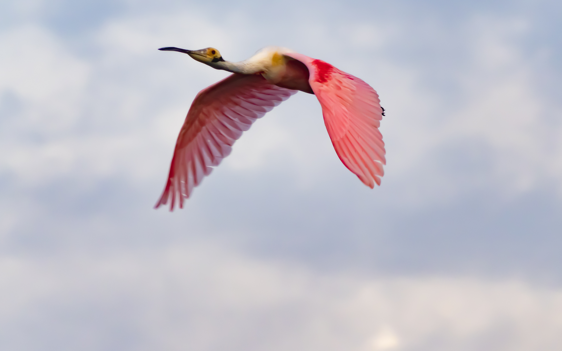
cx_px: 347
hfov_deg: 2.5
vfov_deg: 1.6
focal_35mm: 829
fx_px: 12697
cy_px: 138
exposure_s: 1/400
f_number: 13
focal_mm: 300
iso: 1000
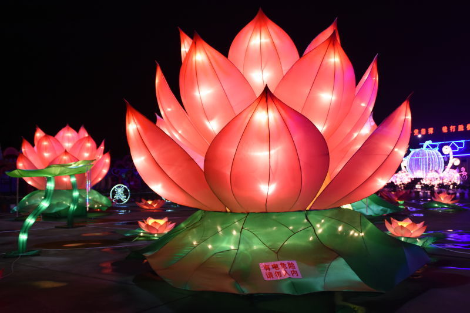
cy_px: 156
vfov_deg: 31.9
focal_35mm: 42
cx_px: 235
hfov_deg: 46.4
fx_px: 548
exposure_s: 1/40
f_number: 4
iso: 1000
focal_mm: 28
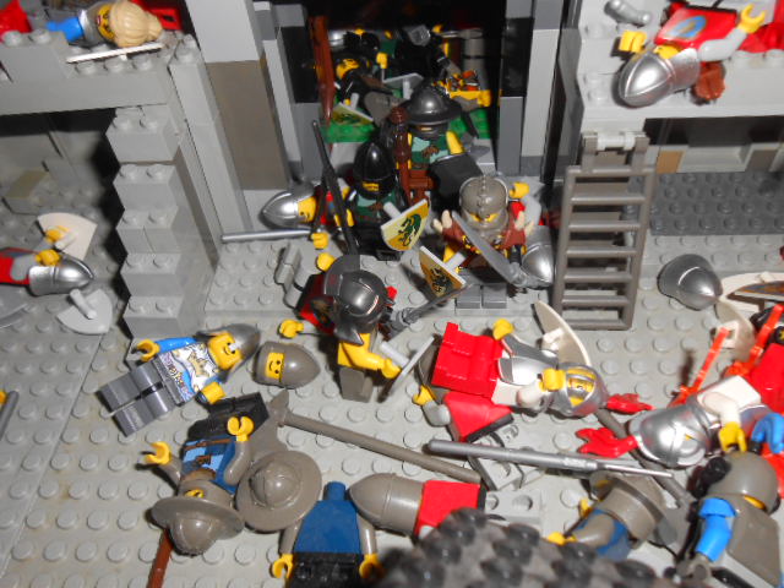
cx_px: 392
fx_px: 679
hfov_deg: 60.0
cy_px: 294
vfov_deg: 46.8
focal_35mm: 30
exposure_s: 1/25
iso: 200
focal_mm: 5.3
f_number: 11.9
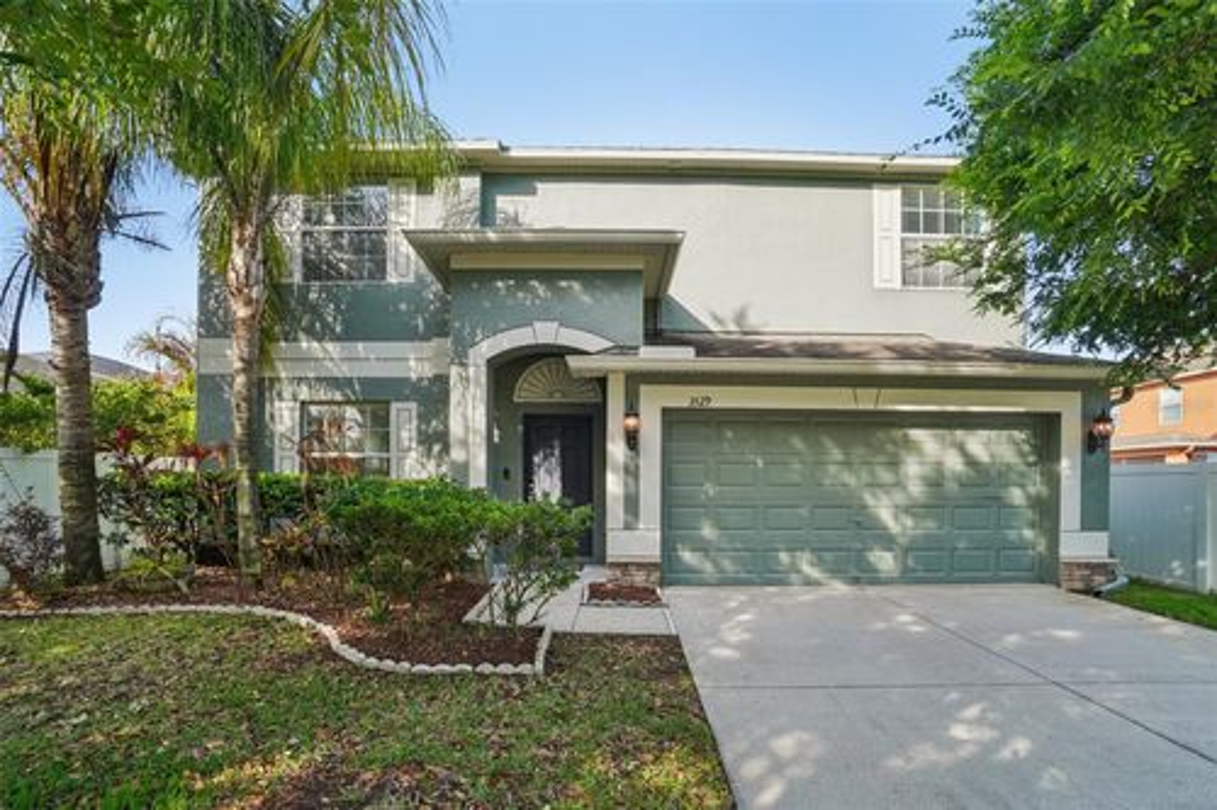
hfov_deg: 100.4
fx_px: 507
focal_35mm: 15
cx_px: 608
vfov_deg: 77.3
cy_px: 405
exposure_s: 1/45
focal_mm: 10
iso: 100
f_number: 8
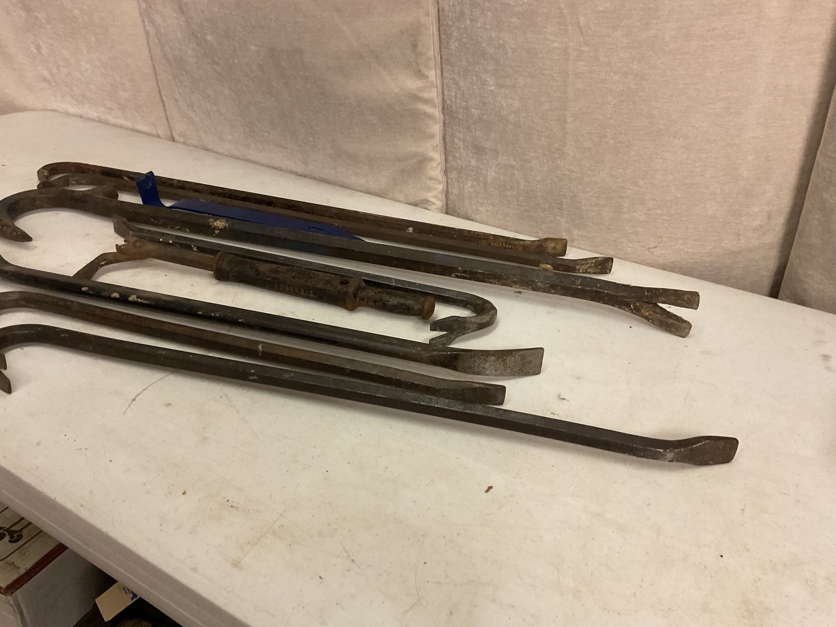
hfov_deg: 61.7
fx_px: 700
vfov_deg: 48.2
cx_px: 418
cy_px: 314
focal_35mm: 29
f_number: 1.8
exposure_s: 1/60
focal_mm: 3
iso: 250
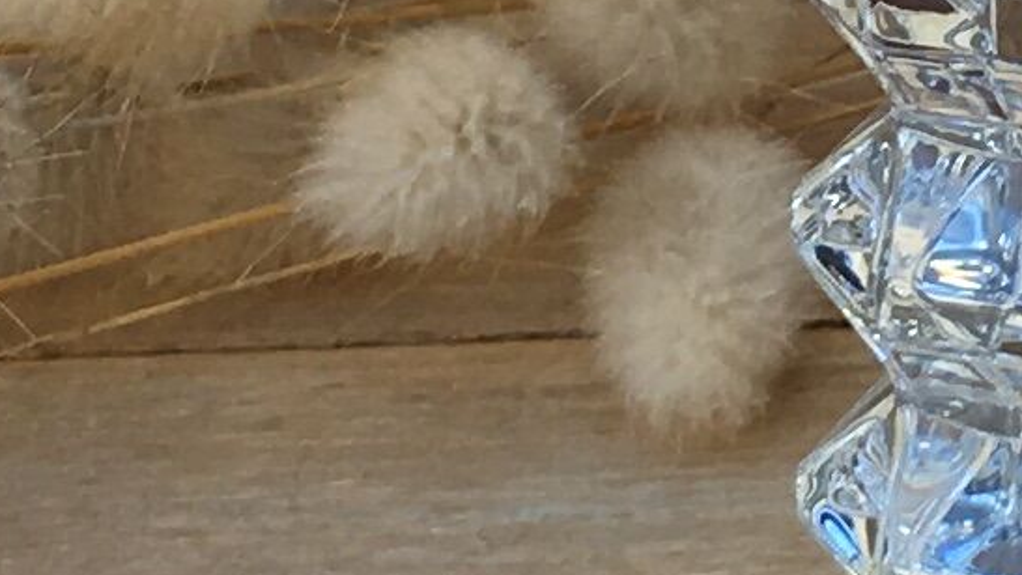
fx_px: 6316
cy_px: -24
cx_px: 1472
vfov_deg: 5.2
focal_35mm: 233
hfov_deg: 9.0
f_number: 2.2
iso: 25
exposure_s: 1/133
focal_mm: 4.15
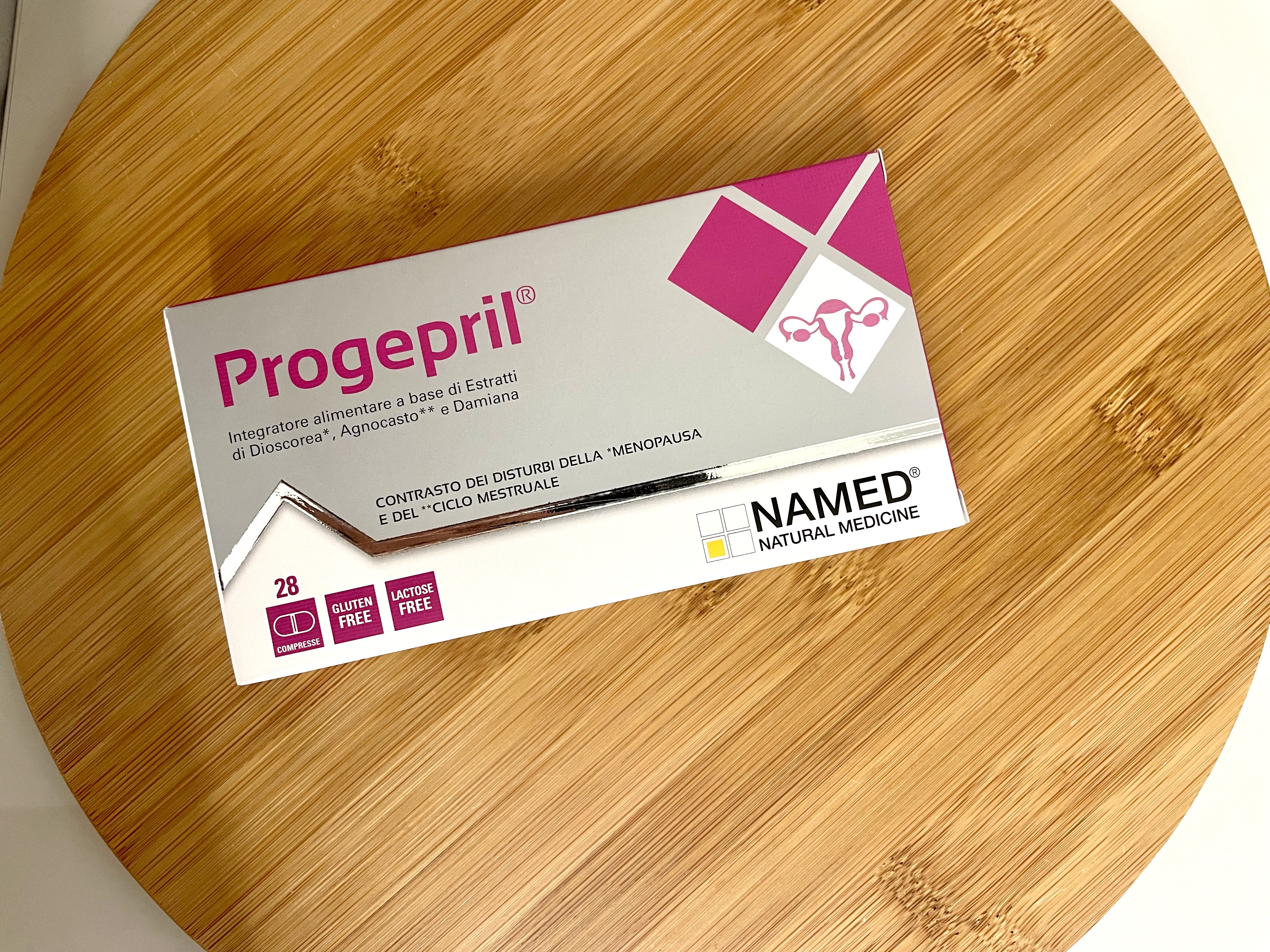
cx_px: 635
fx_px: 954
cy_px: 476
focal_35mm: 26
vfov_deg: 53.1
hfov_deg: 67.3
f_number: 1.6
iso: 80
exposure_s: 1/50
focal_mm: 4.2
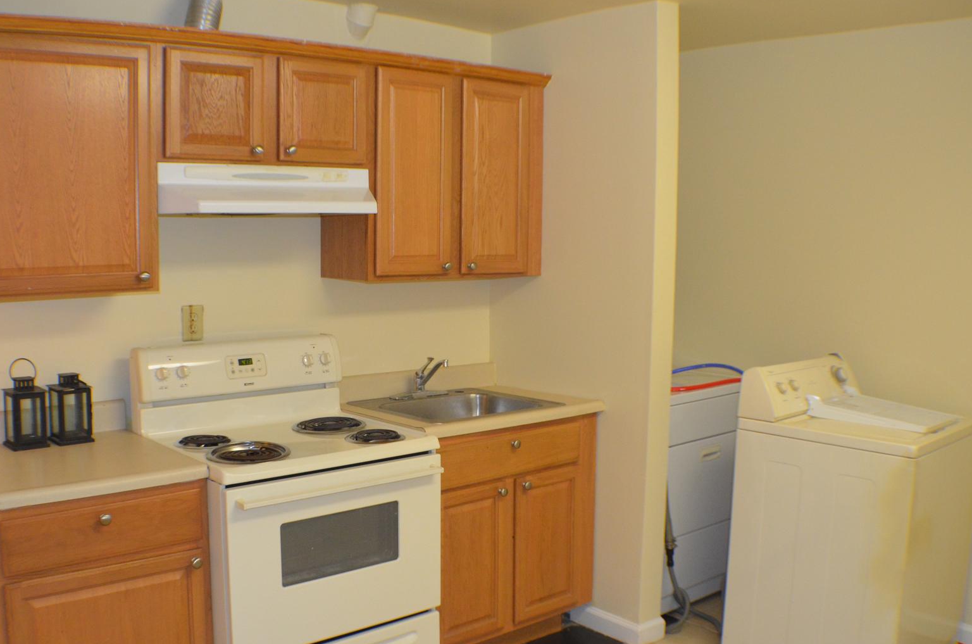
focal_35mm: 44
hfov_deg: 44.5
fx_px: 1185
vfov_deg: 30.4
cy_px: 344
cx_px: 420
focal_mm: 22
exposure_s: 1/60
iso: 1100
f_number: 3.5
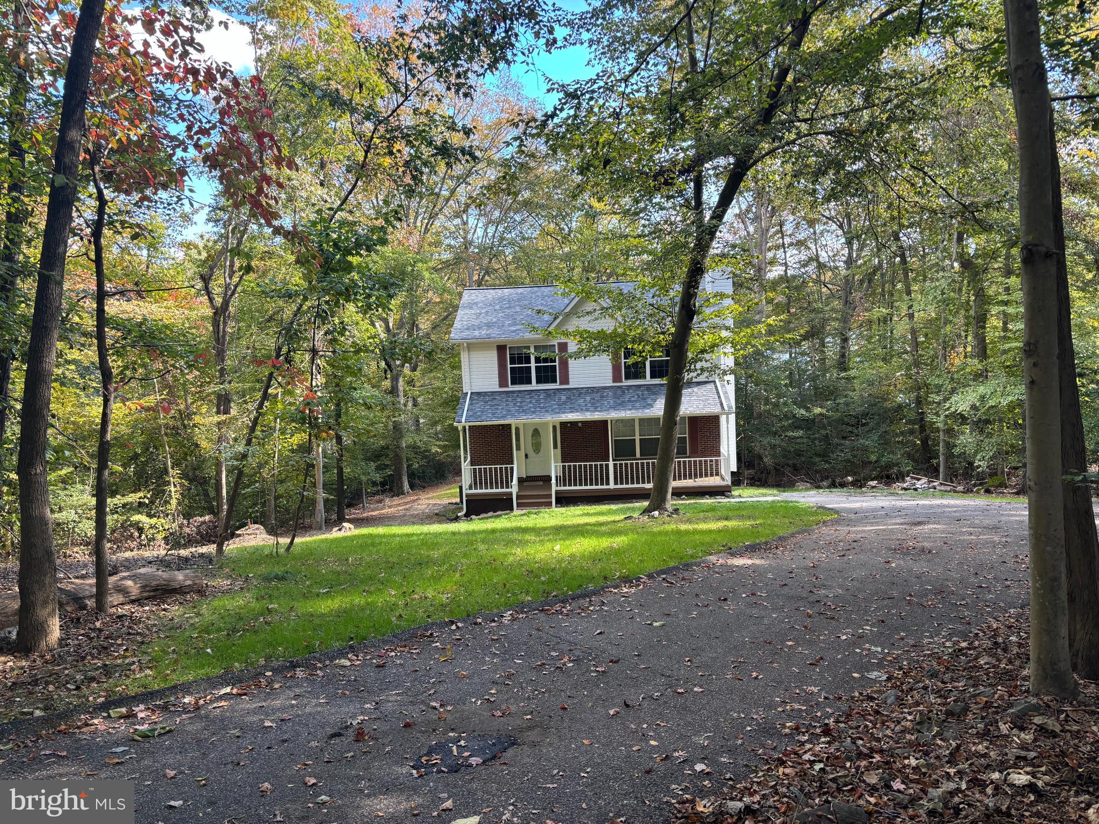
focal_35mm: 26
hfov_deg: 67.3
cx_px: 550
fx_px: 825
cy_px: 412
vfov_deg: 53.1
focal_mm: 5.96
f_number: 1.6
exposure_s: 1/141
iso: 40
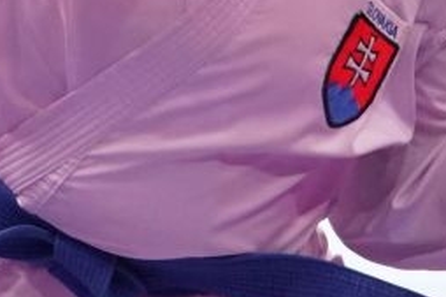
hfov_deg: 1.5
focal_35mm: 1417
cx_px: -267
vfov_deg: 1.0
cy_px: -206
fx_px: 17543
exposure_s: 1/1000
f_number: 2.8
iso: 2500
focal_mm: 200
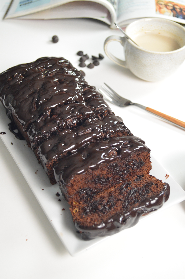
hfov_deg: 25.6
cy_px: 140
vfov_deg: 37.9
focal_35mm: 52
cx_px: 92
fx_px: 406
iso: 1600
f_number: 5
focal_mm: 35
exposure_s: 1/20
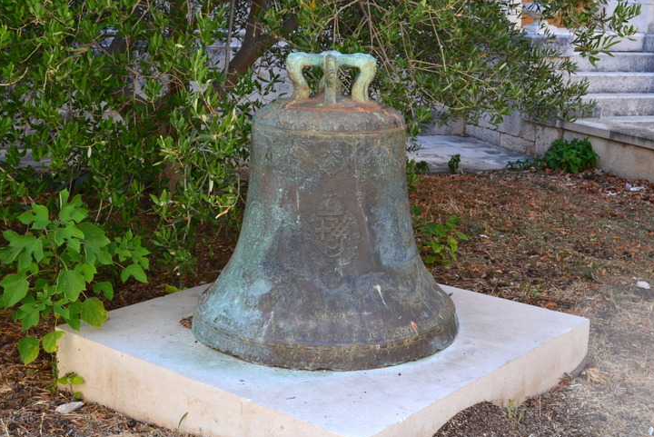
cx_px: 330
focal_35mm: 50
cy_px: 198
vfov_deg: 27.0
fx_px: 909
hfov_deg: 39.6
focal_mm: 30
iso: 400
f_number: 9
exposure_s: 1/100
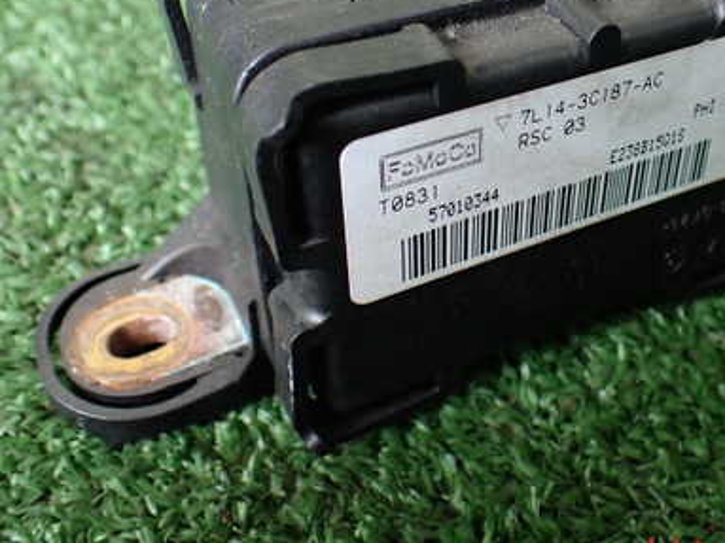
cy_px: 155
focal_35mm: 47
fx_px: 984
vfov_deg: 30.5
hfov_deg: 39.7
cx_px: 507
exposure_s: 1/125
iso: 500
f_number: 2.3
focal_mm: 5.4
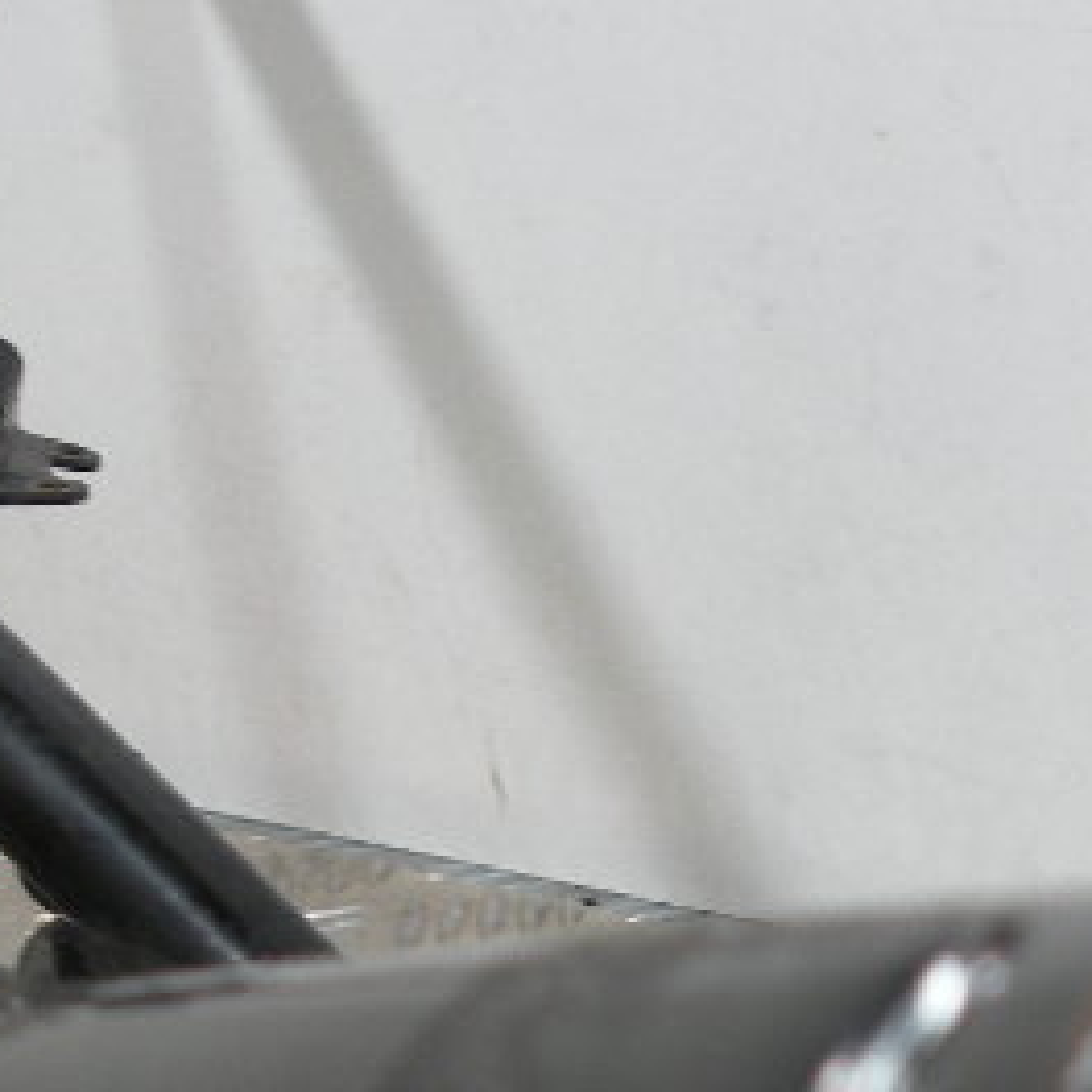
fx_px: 4033
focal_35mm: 113
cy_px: 1257
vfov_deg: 15.0
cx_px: 1138
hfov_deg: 15.1
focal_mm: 5.8
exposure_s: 1/62.7
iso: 64
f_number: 3.5
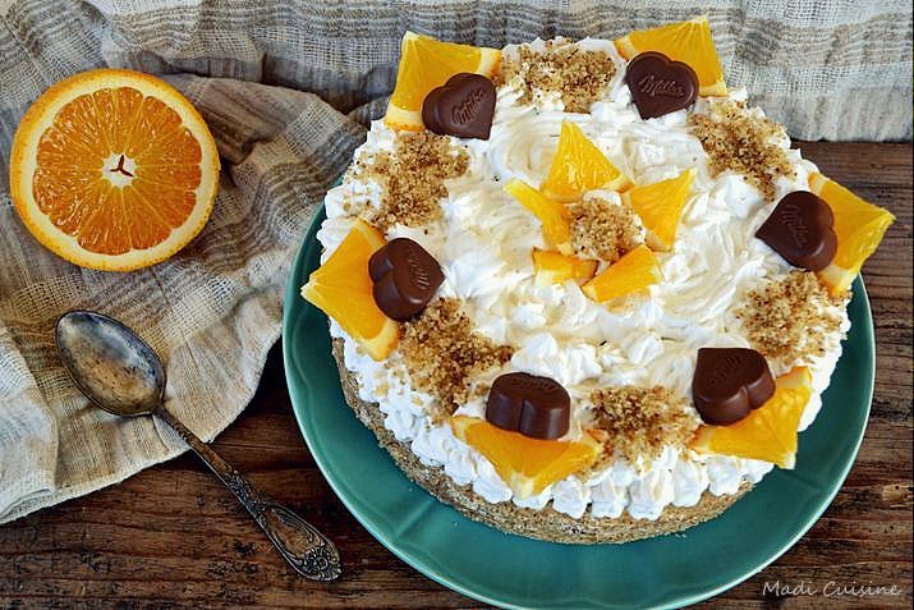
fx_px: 1143
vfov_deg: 29.9
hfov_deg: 43.6
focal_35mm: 45
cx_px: 457
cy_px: 305
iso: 100
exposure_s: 1/80
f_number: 6.3
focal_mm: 30
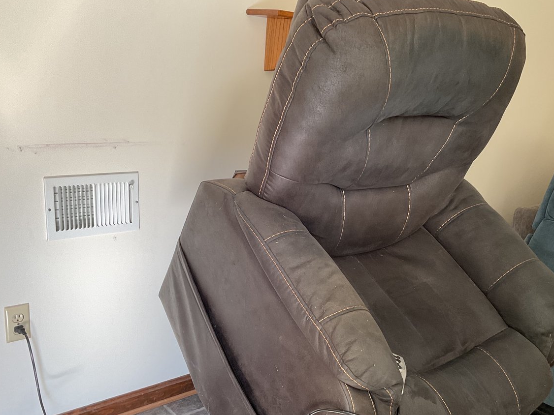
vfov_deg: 36.6
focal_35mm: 39
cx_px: 319
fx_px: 624
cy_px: 258
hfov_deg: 47.7
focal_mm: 3
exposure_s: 1/60
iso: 50
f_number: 1.8
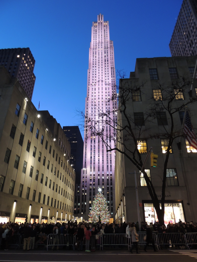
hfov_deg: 56.8
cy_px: 131
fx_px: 182
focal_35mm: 24
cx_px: 98
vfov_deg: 71.6
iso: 400
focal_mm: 4.3
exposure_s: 1/13
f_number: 3
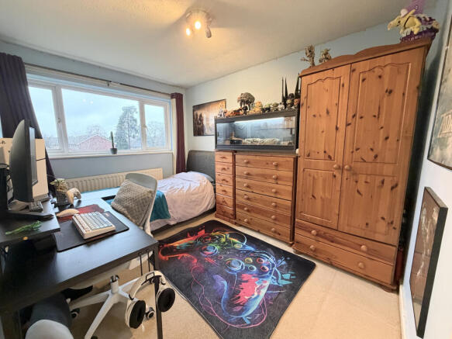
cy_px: 170
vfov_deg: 85.7
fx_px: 183
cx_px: 226
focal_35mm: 14
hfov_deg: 102.1
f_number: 2.2
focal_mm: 2.22
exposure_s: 1/50
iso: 500
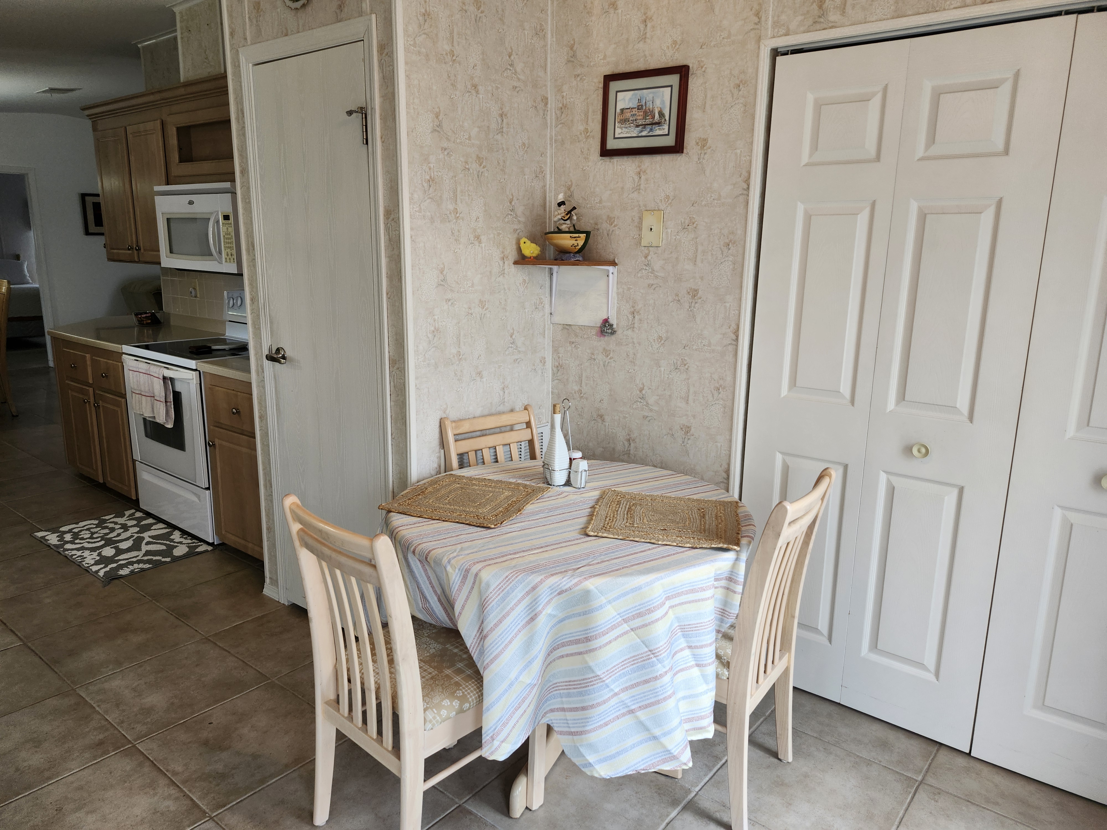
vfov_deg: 58.9
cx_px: 554
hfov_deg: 73.9
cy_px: 415
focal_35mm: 23
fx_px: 736
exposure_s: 1/120
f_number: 1.8
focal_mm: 5.54
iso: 100
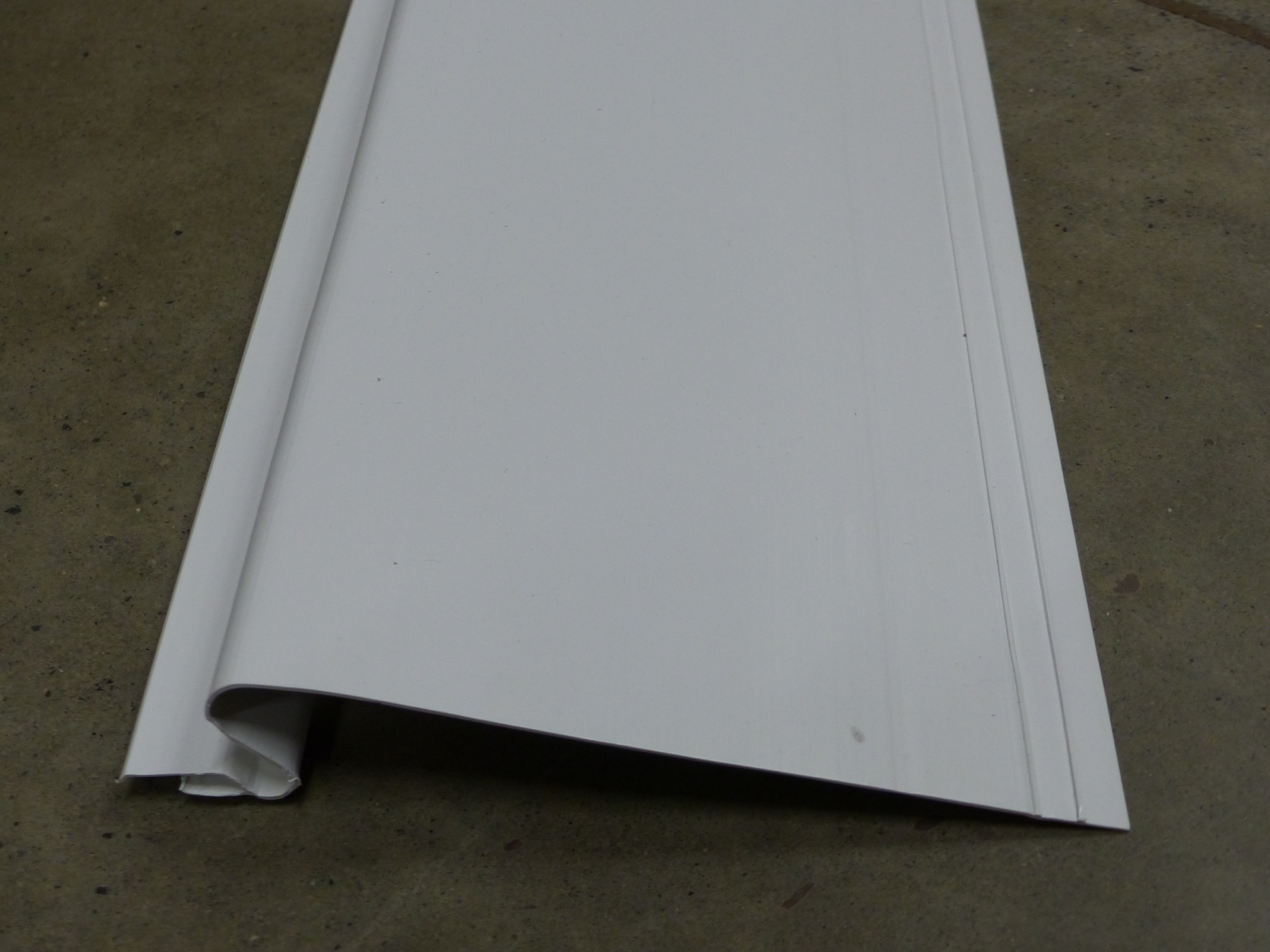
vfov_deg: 30.9
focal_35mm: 47
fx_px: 1724
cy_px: 476
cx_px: 635
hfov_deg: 40.4
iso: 250
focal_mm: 8.4
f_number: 2.8
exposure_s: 1/60
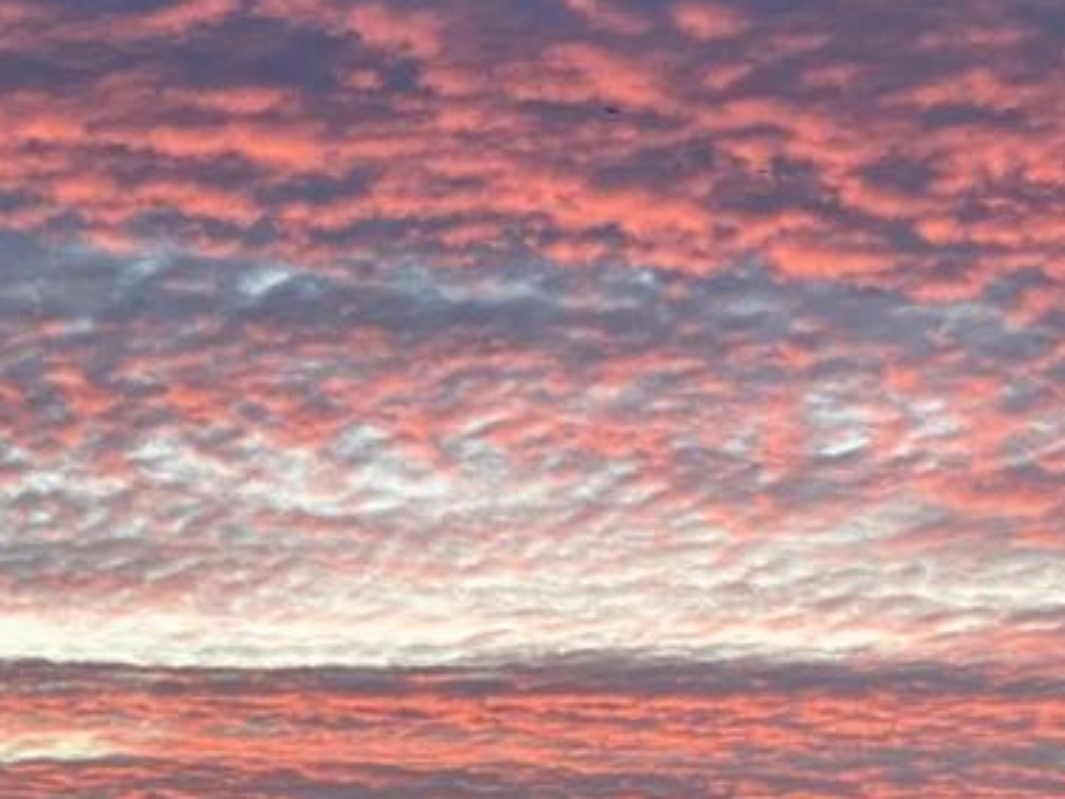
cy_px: 861
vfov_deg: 8.9
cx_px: -547
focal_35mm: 166
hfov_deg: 11.4
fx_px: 5107
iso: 80
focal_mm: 6
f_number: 2
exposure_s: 1/121
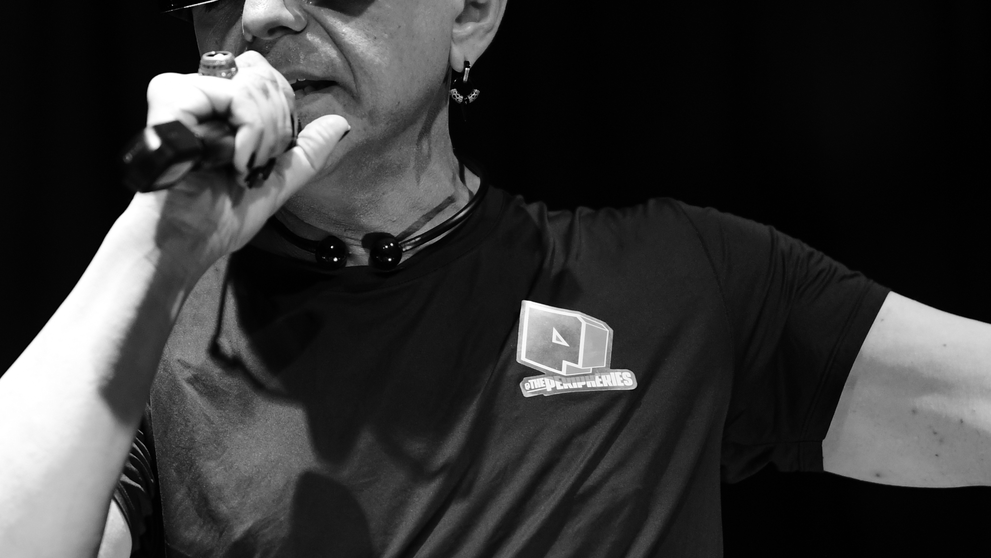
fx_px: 6465
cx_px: 470
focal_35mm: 246
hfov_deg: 8.8
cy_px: 172
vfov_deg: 4.9
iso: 1000
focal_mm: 85
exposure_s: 1/640
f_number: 1.4
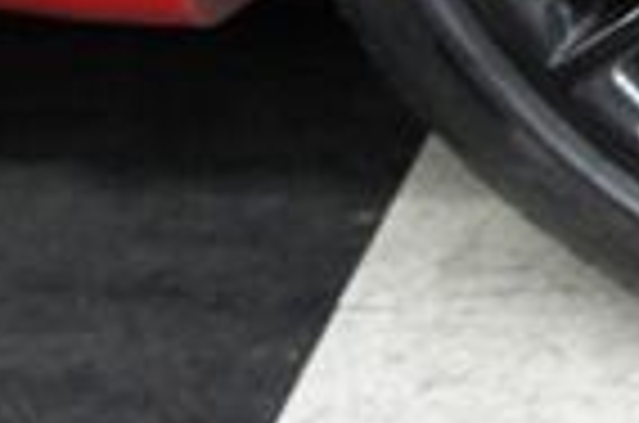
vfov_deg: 10.2
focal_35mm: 122
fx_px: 2161
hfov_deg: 15.0
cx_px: 1080
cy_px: -472
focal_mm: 18
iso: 1600
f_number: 3.5
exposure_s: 1/60
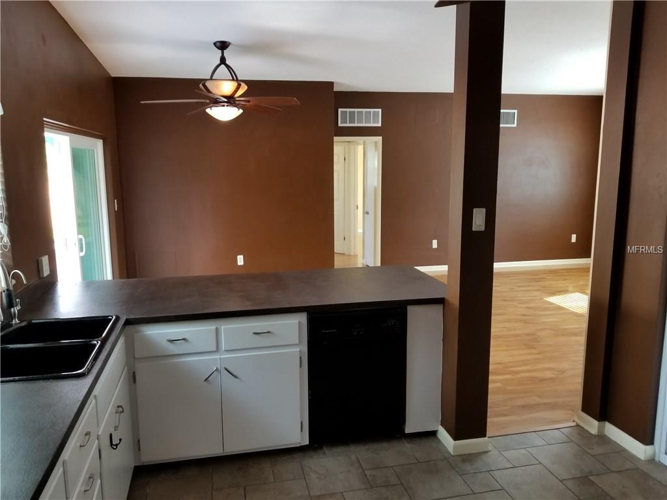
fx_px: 501
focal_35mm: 26
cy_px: 250
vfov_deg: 53.1
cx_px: 334
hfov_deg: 67.3
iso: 160
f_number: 1.7
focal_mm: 4.25
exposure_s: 1/60
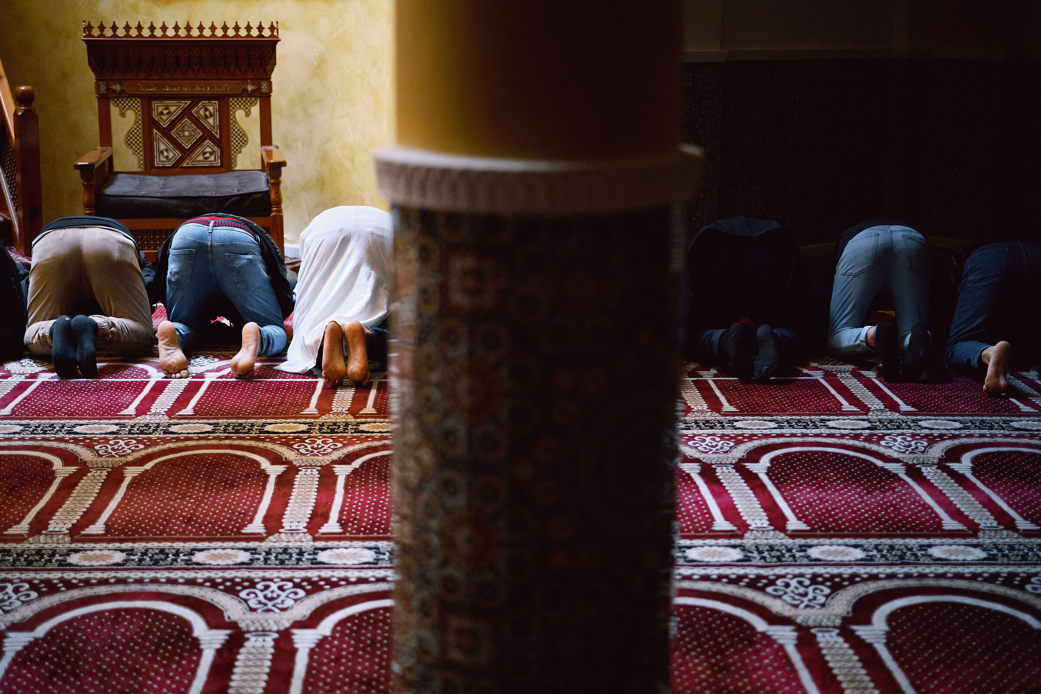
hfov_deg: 39.6
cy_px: 347
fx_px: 1446
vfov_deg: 27.0
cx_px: 520
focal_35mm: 50
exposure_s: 1/100
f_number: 1.4
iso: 3200
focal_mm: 33
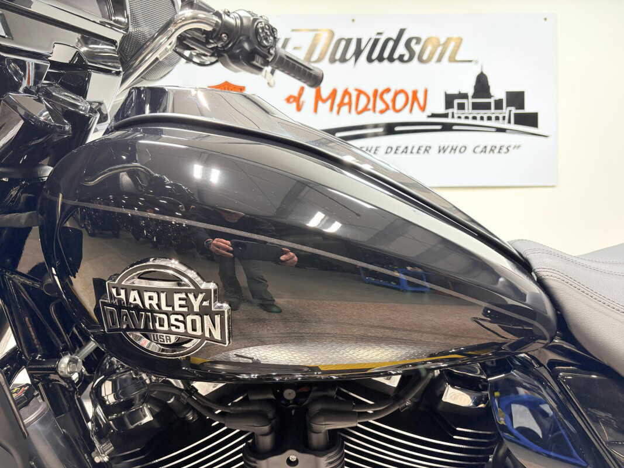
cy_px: 234
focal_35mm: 26
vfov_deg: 53.1
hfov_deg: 67.3
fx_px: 469
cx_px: 312
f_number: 1.6
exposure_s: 1/120
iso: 100
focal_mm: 5.96
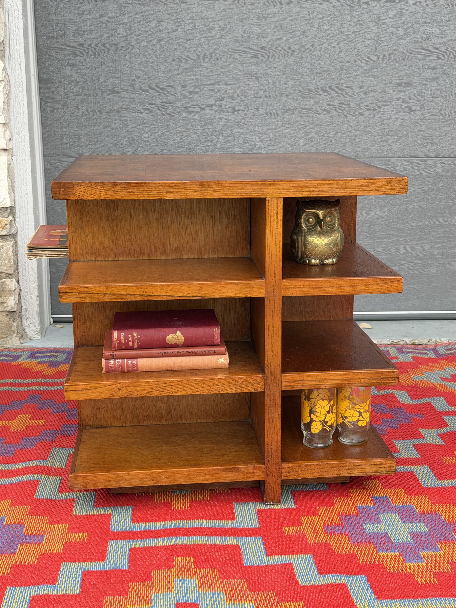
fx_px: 843
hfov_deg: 30.3
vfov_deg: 39.7
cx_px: 228
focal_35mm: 48
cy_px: 304
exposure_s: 1/304
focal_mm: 6.76
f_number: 1.78
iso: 64
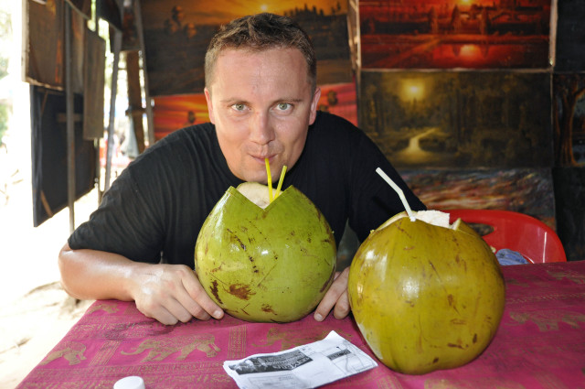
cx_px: 292
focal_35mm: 33
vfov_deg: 39.9
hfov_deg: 57.3
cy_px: 194
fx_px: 536
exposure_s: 1/100
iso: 800
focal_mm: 22
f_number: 3.8
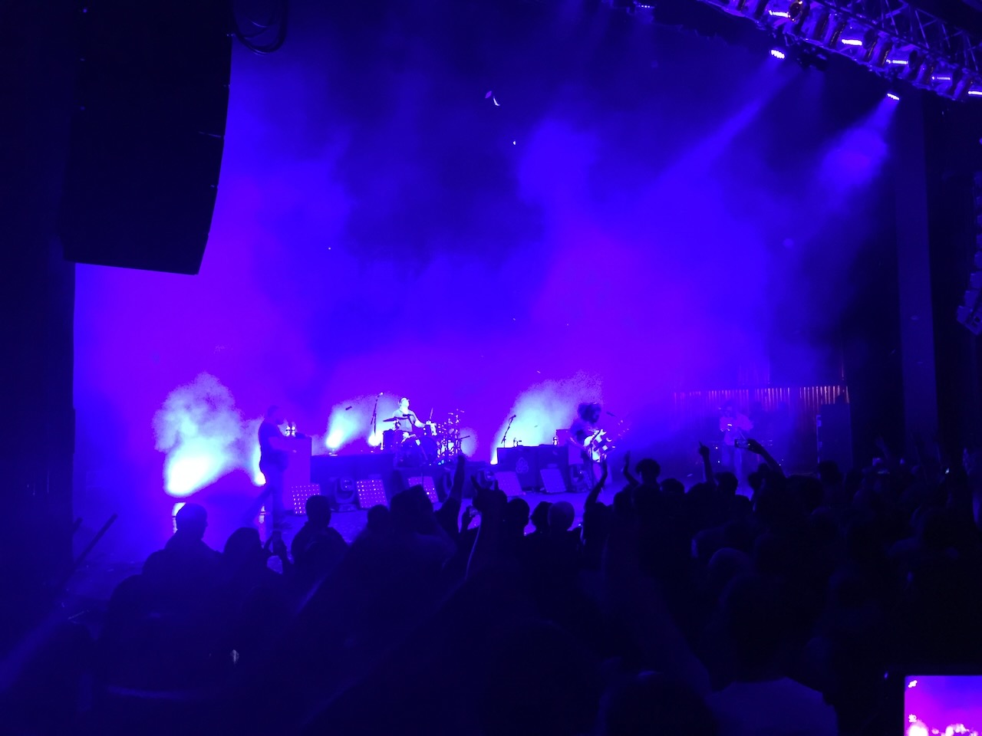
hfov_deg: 61.7
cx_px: 491
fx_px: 823
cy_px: 368
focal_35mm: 29
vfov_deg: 48.2
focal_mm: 4.15
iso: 160
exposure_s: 1/4
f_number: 2.2
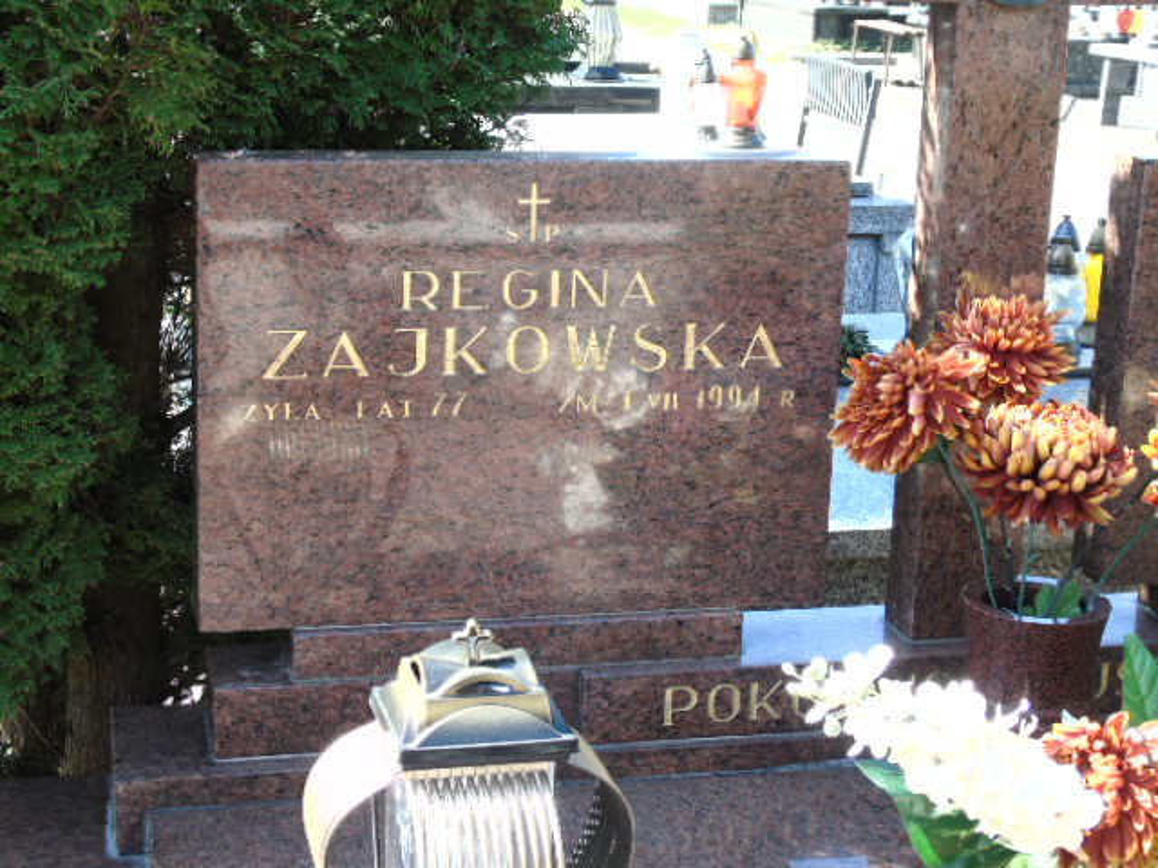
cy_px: 434
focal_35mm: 62
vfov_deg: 23.7
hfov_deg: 31.2
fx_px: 2074
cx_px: 579
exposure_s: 1/80
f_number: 4.5
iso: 80
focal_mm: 11
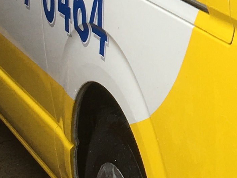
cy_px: -49
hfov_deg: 11.0
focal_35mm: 166
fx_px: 1137
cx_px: 445
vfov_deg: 8.8
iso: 25
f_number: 2.2
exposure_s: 1/836
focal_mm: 4.15
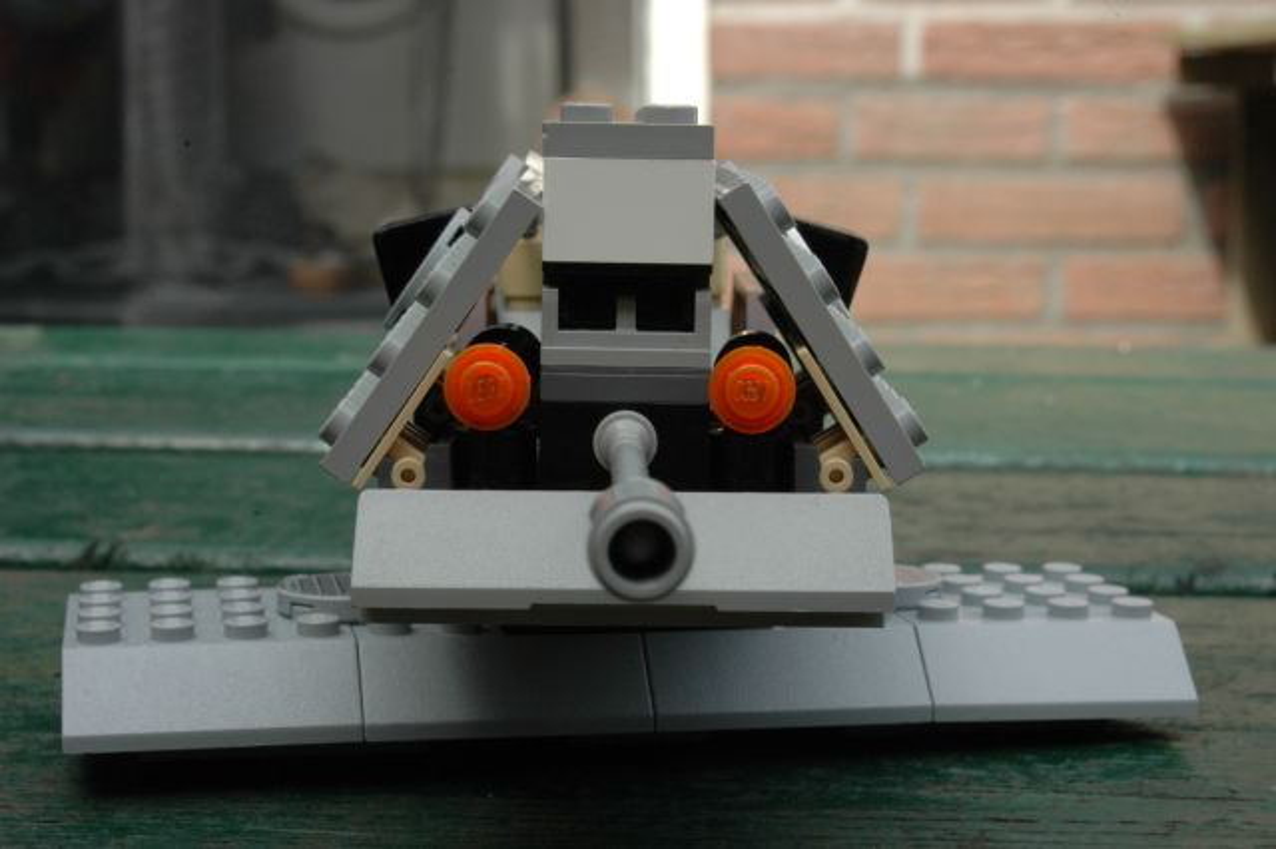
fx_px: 2763
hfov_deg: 26.0
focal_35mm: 78
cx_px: 638
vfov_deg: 17.5
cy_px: 424
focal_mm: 52
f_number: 20
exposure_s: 1/80
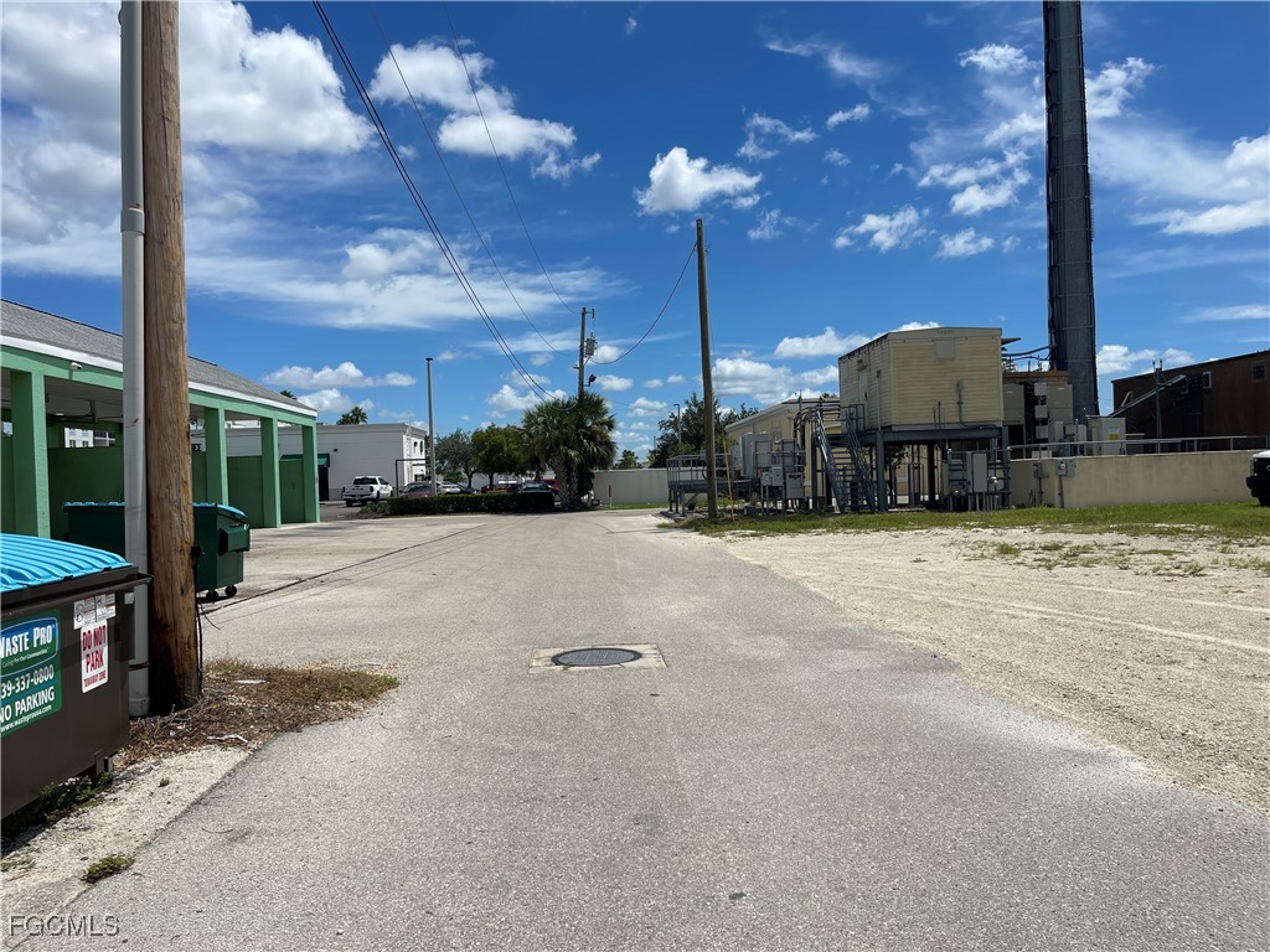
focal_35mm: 25
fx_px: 917
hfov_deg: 69.4
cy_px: 476
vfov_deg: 54.9
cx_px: 635
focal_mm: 5.1
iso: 32
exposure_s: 1/7407
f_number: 1.6
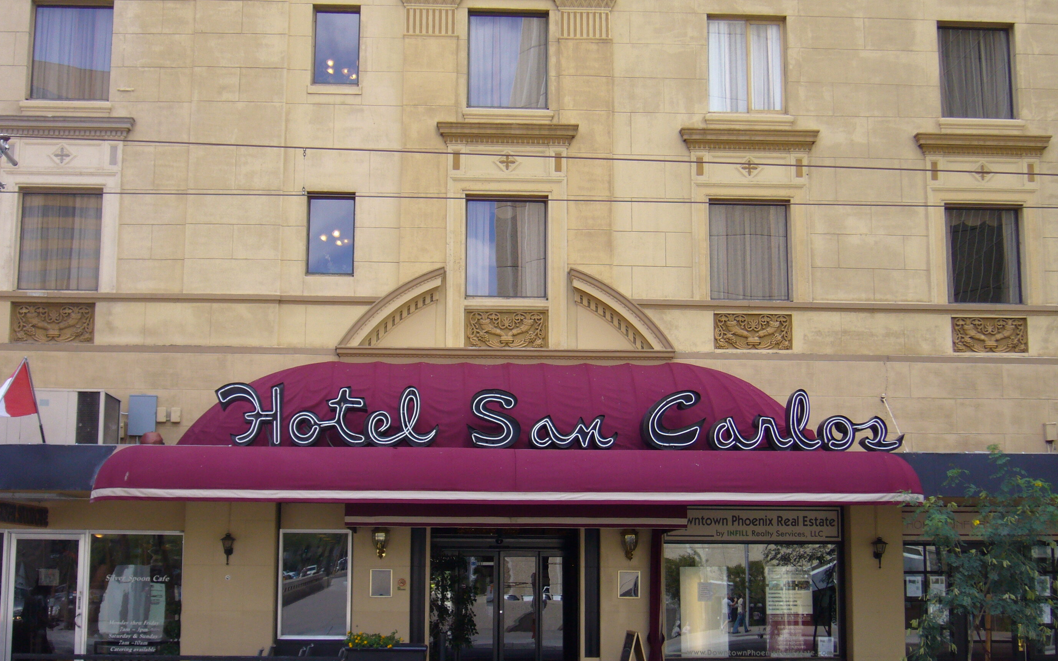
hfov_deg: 37.5
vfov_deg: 24.0
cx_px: 527
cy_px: 345
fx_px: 1557
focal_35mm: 54
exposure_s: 1/200
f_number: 3.3
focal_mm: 8.3
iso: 80
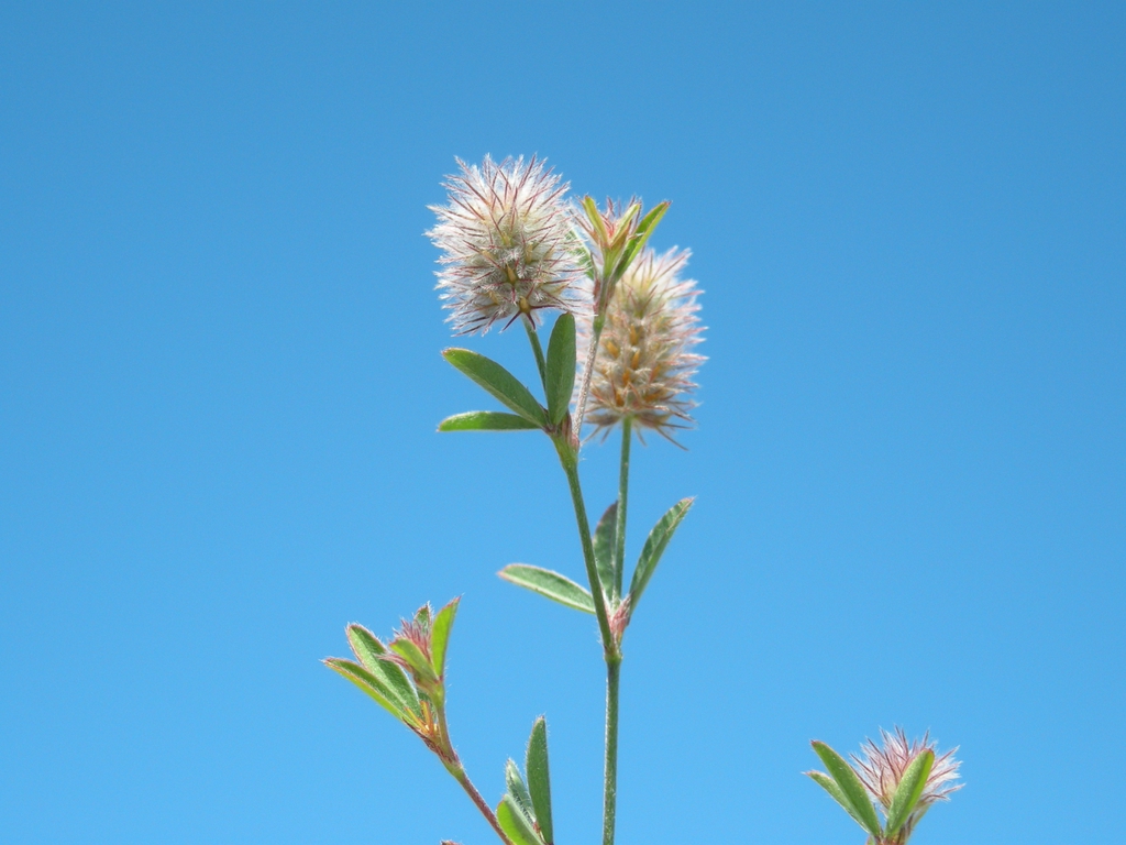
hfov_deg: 25.7
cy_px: 422
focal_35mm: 76
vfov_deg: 19.4
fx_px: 2472
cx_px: 563
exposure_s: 1/285
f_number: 3.9
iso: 50
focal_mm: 12.3
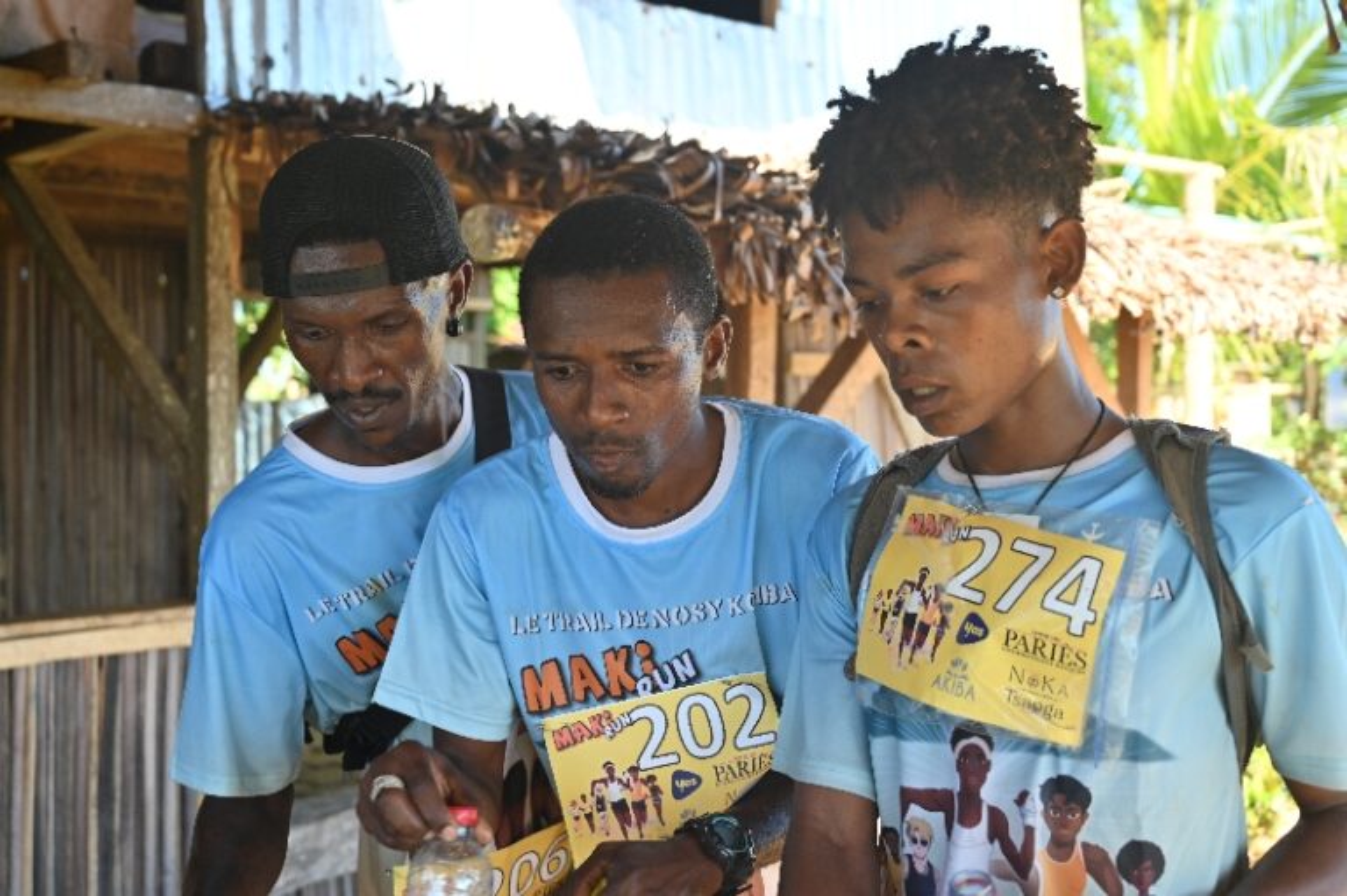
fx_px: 1570
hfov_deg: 46.4
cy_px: 448
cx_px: 674
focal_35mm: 42
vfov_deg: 31.9
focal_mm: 42
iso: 200
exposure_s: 1/250
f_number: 4.5
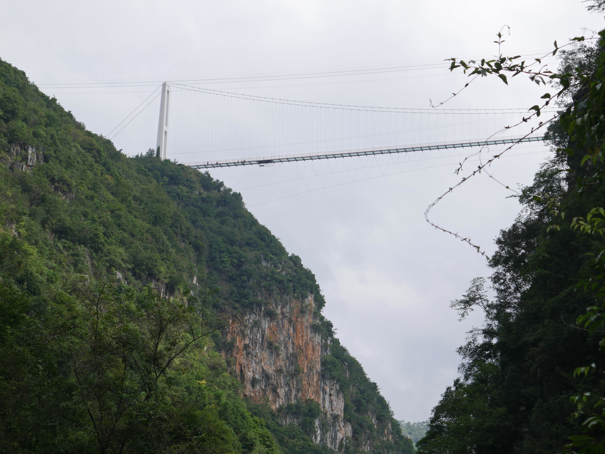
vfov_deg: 16.8
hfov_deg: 22.2
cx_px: 300
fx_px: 1539
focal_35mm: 88
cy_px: 236
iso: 200
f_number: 8
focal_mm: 42
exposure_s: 1/400
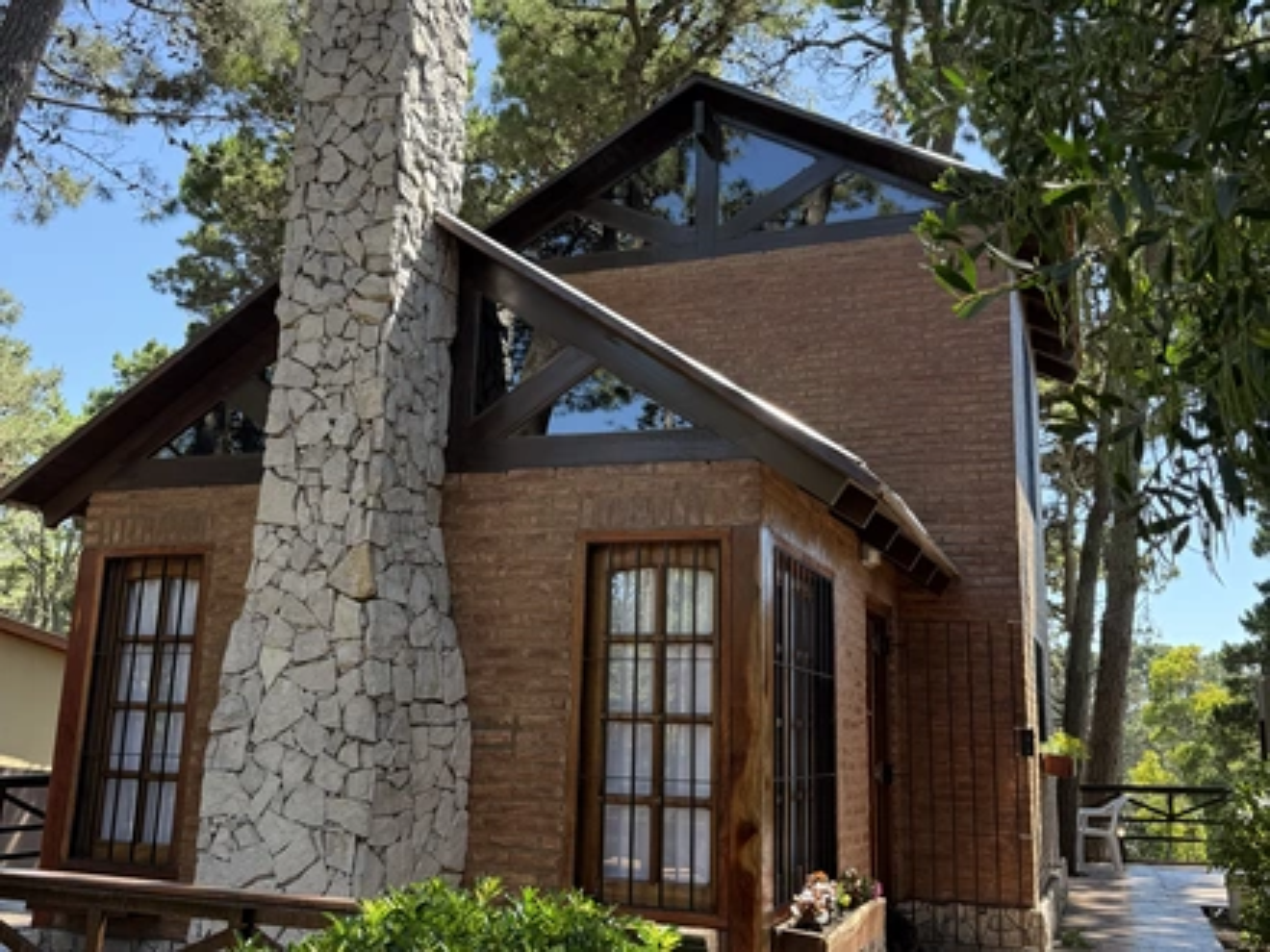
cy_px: 476
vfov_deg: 56.8
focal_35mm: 24
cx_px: 635
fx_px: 881
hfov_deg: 71.6
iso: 100
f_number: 1.78
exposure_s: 1/464
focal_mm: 6.76
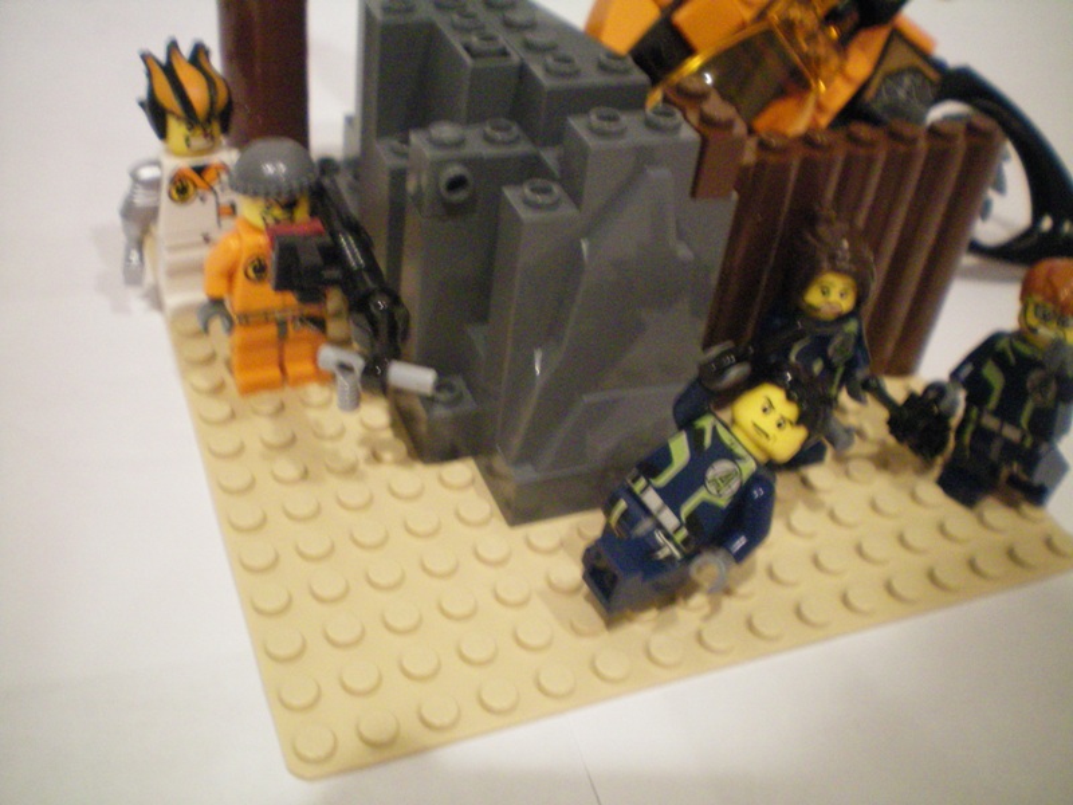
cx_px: 536
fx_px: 1178
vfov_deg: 37.7
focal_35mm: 38
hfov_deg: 49.0
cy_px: 402
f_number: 3.1
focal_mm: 6.3
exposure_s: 1/10
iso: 400
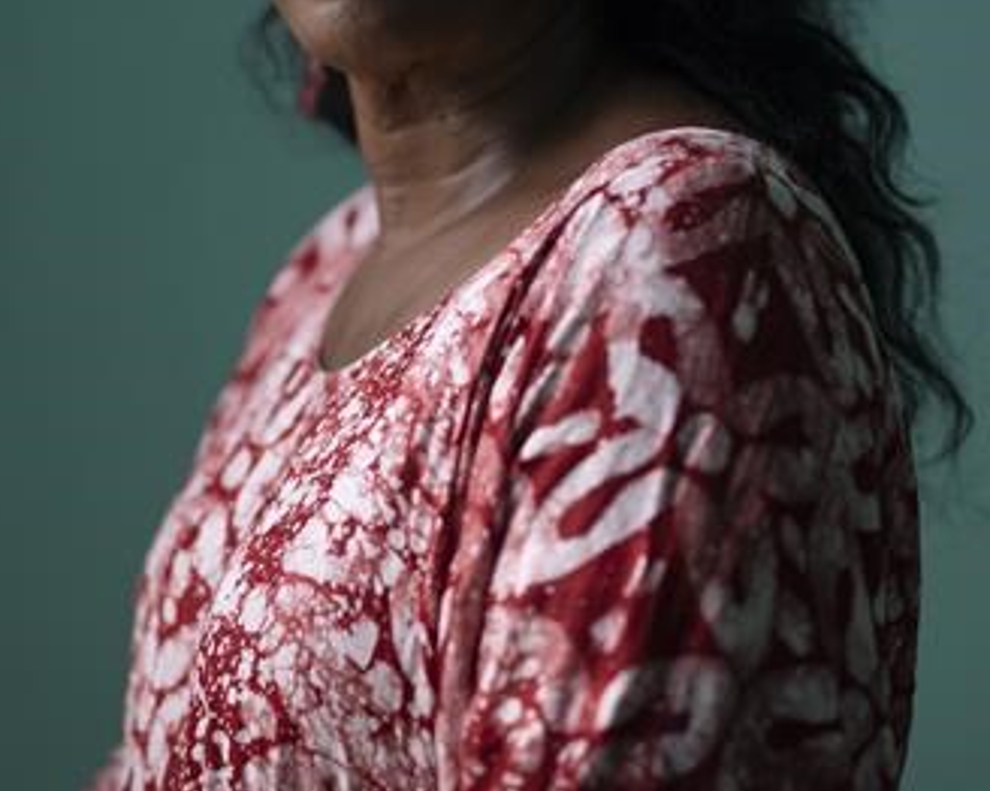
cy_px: 347
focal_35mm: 93
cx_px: 460
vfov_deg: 16.5
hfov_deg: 20.6
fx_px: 2723
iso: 400
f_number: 1.4
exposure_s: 1/640
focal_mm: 50
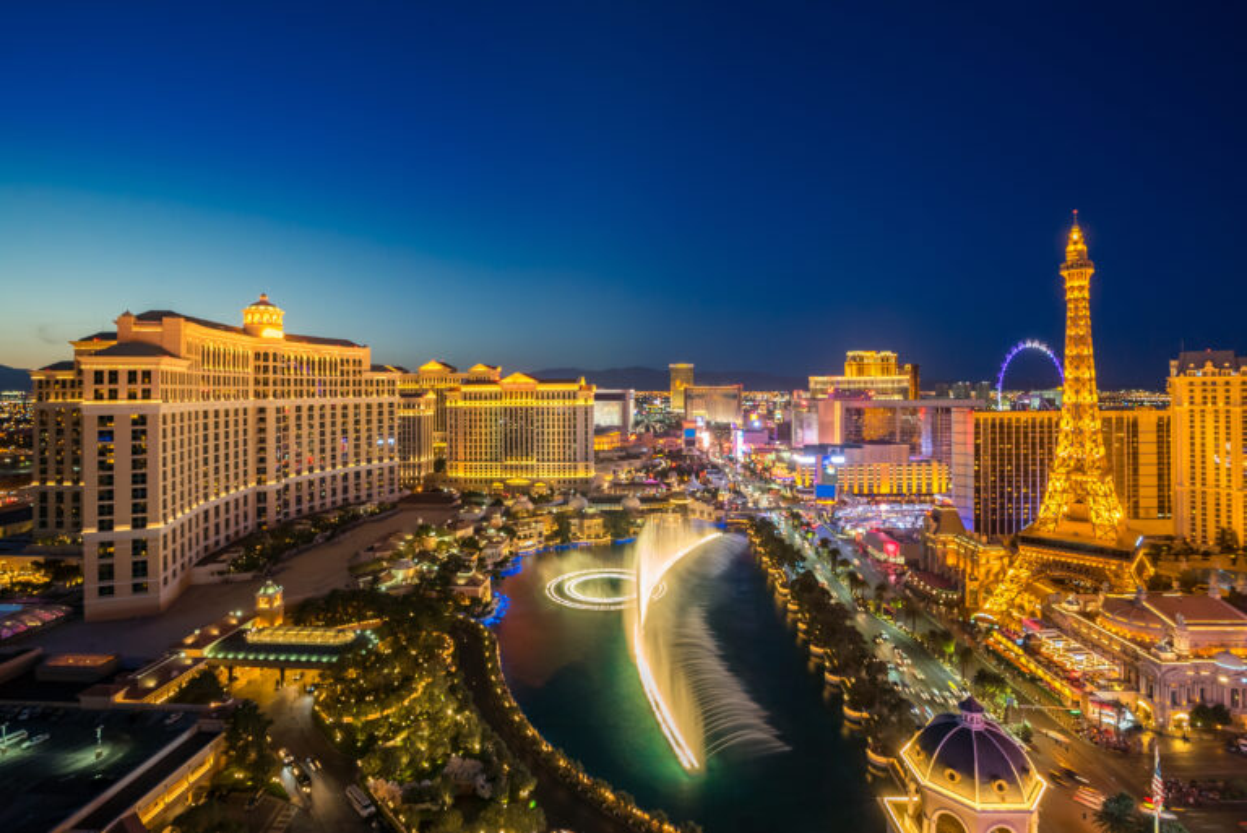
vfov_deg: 73.8
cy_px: 416
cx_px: 624
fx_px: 555
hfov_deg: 96.7
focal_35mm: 16
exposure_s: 1/2
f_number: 8
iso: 1600
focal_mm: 16
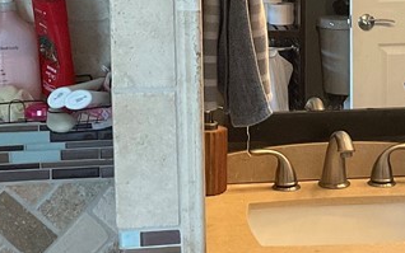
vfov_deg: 13.1
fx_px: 1093
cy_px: 32
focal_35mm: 99
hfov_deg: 20.9
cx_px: 281
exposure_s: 1/60
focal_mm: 3
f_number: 1.8
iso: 200
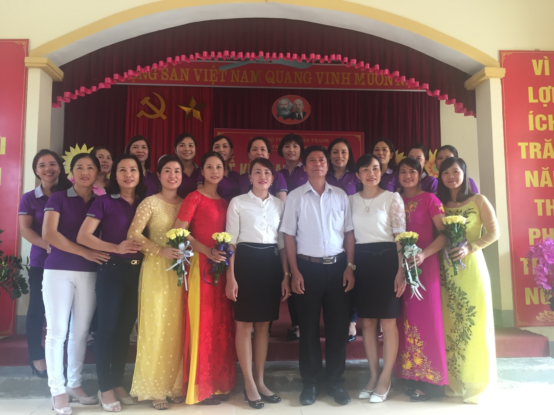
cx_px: 277
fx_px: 464
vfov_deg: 48.2
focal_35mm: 29
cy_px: 208
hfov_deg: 61.7
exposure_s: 1/33
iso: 100
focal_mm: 4.15
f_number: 2.2
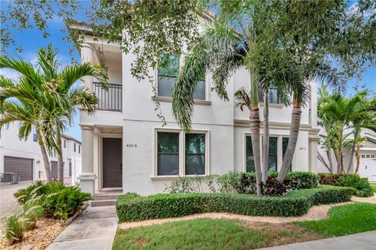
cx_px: 188
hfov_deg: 95.0
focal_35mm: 16
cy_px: 125
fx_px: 172
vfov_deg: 72.0
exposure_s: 1/1600
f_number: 8
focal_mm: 11
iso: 1250
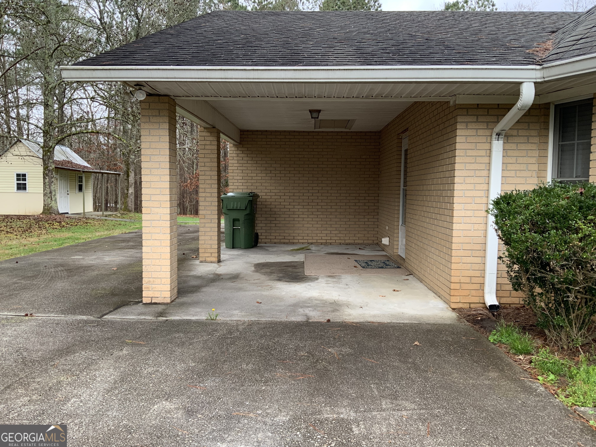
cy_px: 224
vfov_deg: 48.2
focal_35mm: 29
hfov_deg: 61.7
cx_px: 298
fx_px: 499
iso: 25
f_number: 1.8
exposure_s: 1/122
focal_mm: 3
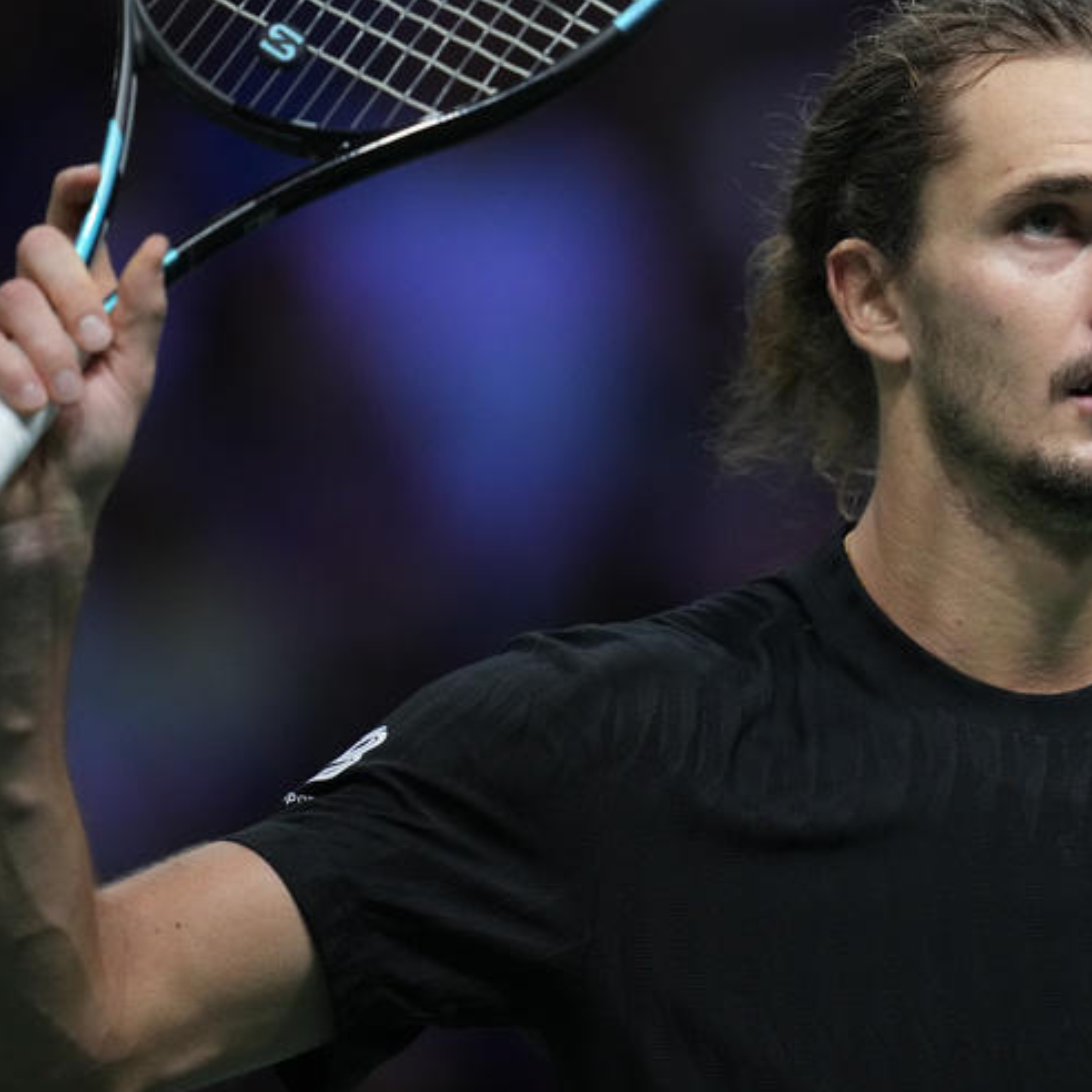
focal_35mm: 707
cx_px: 1025
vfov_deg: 2.5
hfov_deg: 2.5
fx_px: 25233
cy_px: 398
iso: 4000
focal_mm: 400
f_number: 2.8
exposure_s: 1/2500
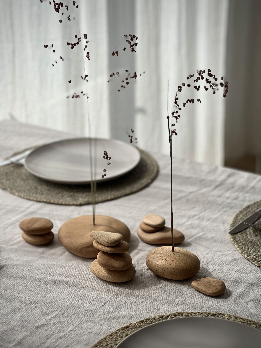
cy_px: 174
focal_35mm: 77
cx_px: 130
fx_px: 774
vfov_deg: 25.3
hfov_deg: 19.1
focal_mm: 9
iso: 32
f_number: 2.8
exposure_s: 1/358
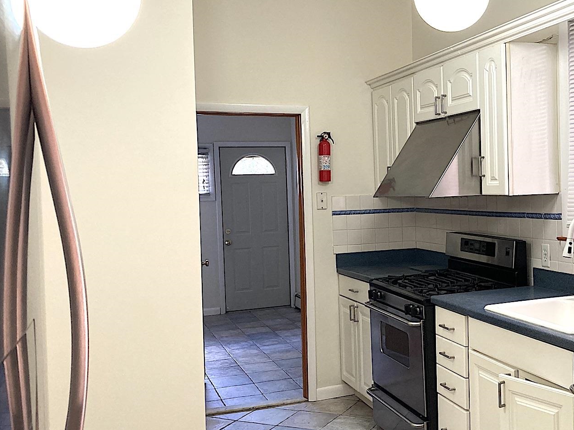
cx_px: 368
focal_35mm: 40
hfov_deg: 46.3
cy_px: 217
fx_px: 663
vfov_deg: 36.0
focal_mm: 3.99
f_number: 1.8
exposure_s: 1/60
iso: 125
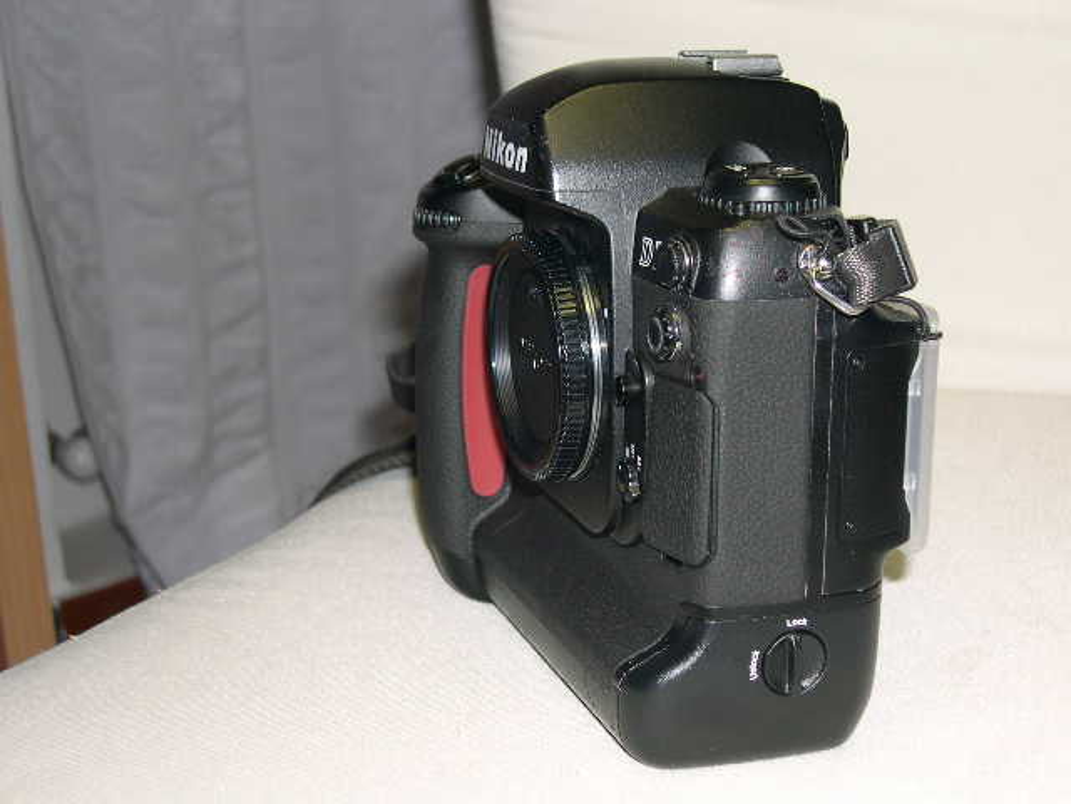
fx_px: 1764
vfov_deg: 25.7
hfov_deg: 33.8
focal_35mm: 57
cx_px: 536
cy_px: 402
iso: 100
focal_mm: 12.2
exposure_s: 1/60
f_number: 3.4
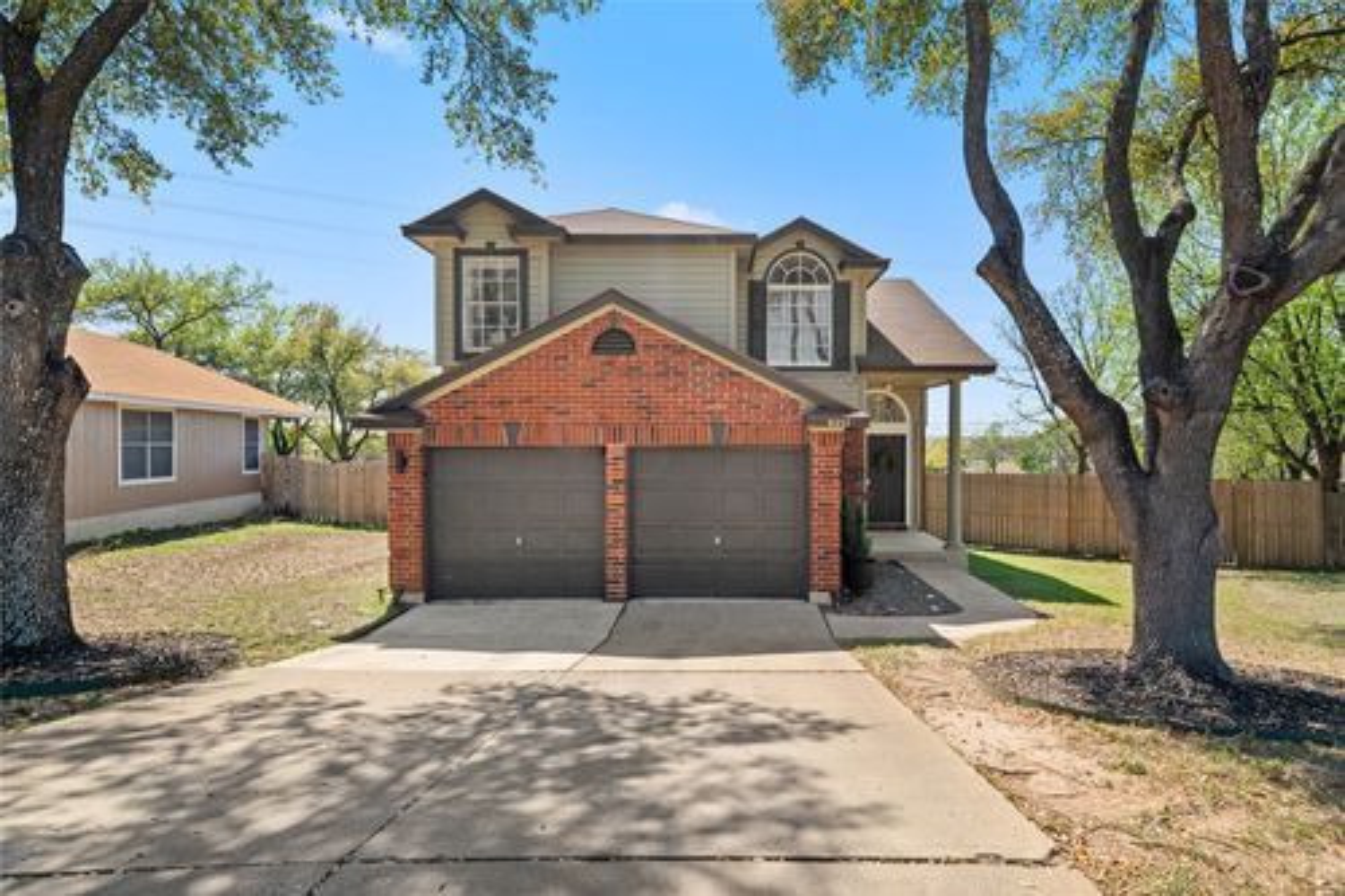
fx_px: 635
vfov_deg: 70.4
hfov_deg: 93.3
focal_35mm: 17
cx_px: 672
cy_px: 448
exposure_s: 1/60
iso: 250
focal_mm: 17
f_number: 8
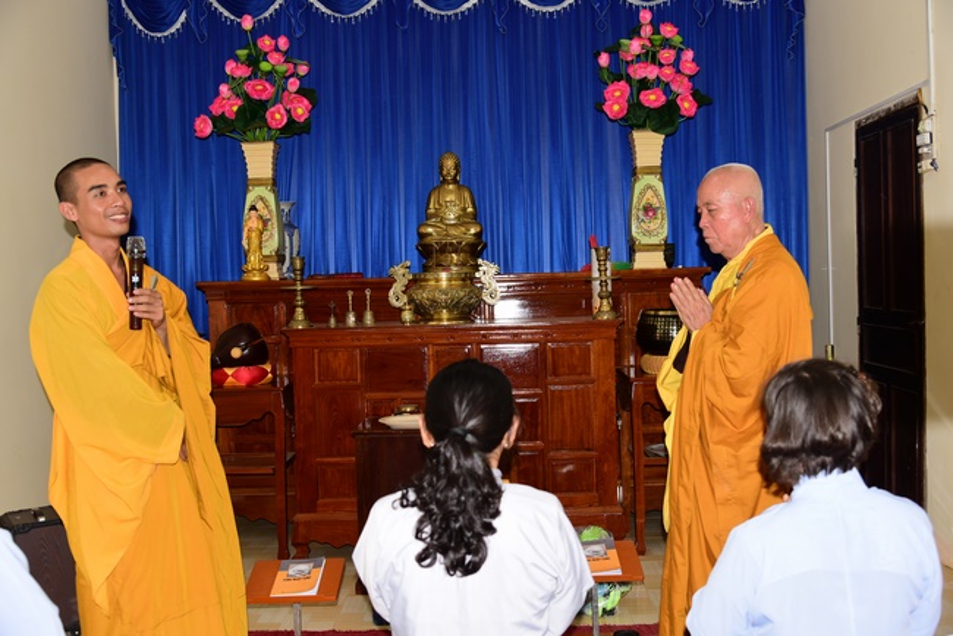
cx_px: 476
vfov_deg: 35.1
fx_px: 1006
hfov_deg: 50.7
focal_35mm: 38
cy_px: 318
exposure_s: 1/80
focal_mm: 38
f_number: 4.5
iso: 500
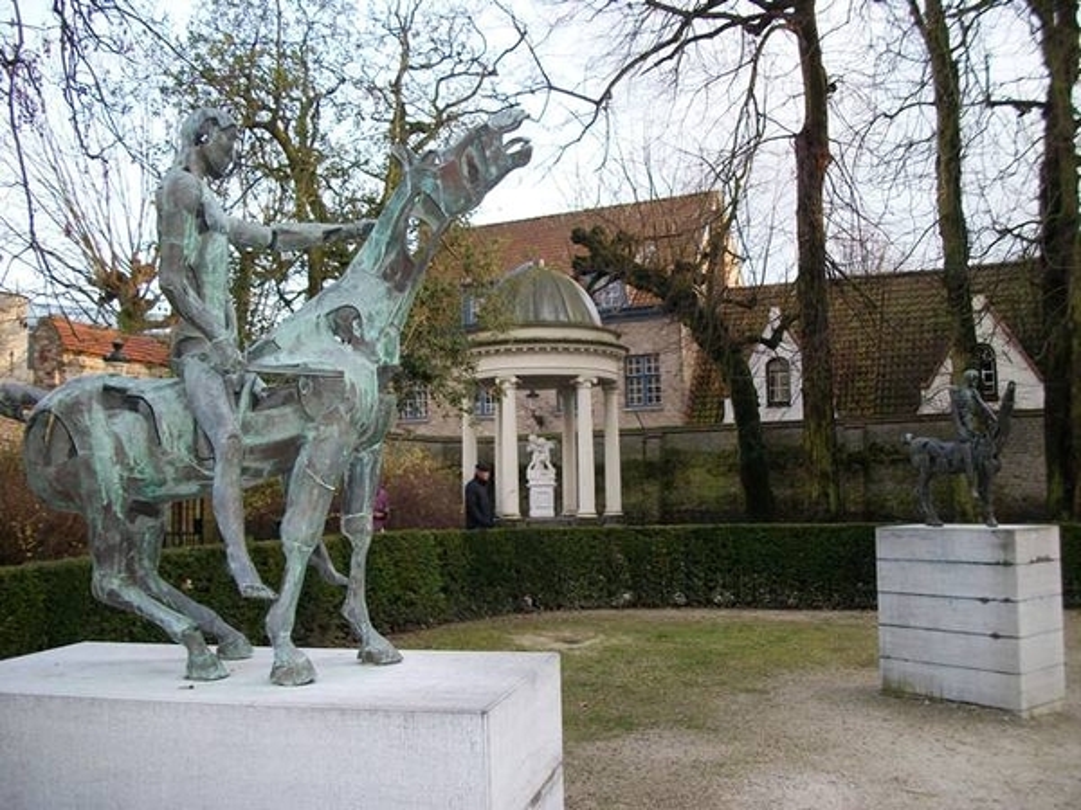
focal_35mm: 32
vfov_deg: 44.2
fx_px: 999
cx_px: 540
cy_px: 405
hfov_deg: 56.8
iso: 80
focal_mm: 5.7
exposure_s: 1/100
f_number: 2.9
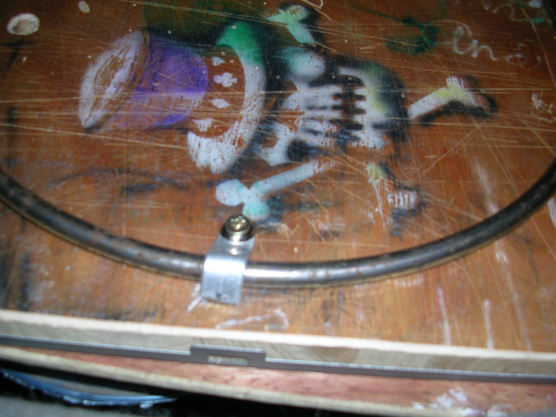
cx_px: 278
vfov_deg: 37.7
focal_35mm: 38
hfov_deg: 49.0
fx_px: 610
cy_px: 208
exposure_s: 1/60.1
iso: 50
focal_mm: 5.8
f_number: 2.8
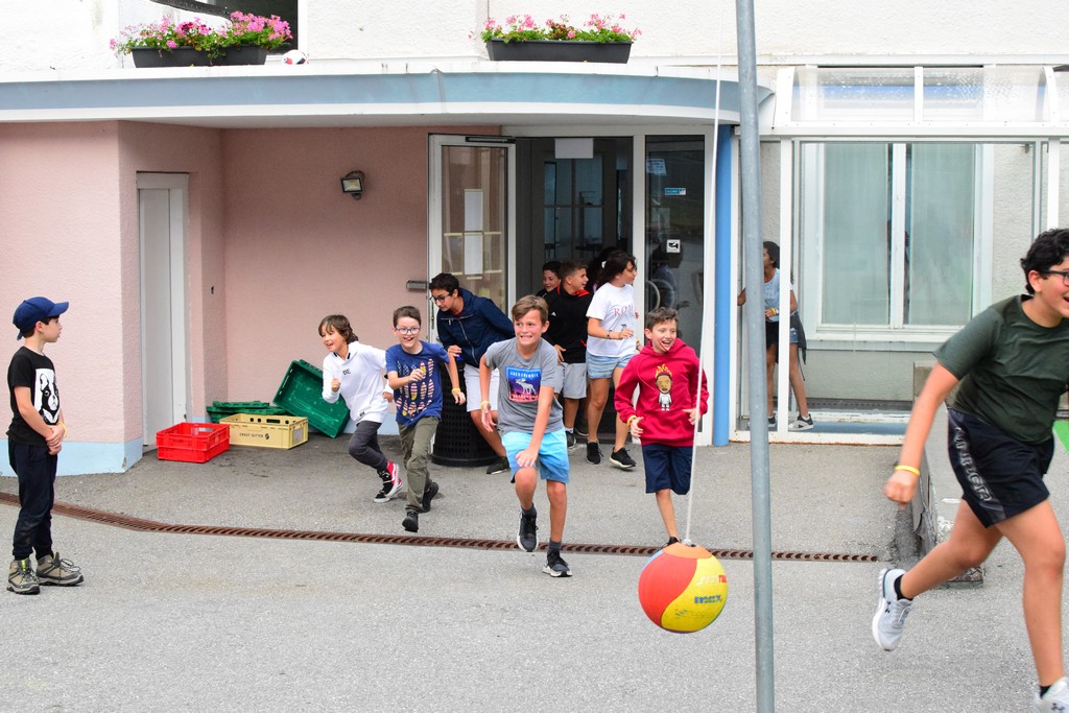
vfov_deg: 25.8
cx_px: 534
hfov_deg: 37.8
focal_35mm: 52
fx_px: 1559
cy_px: 356
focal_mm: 35
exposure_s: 1/320
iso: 3200
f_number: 8
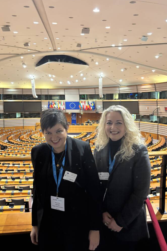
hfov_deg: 46.4
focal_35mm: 28
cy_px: 123
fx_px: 195
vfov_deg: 65.5
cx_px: 81
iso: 400
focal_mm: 5.96
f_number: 1.6
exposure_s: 1/50
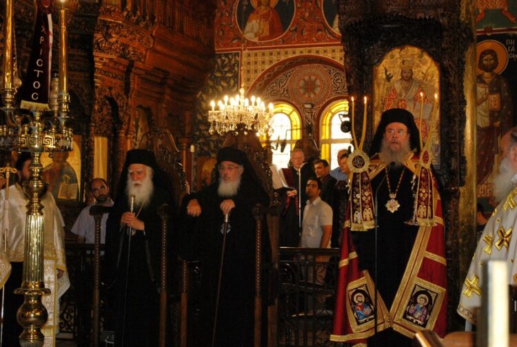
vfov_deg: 22.7
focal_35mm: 60
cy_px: 174
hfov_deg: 33.3
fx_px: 864
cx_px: 258
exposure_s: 1/60
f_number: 5.3
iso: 800
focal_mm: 40
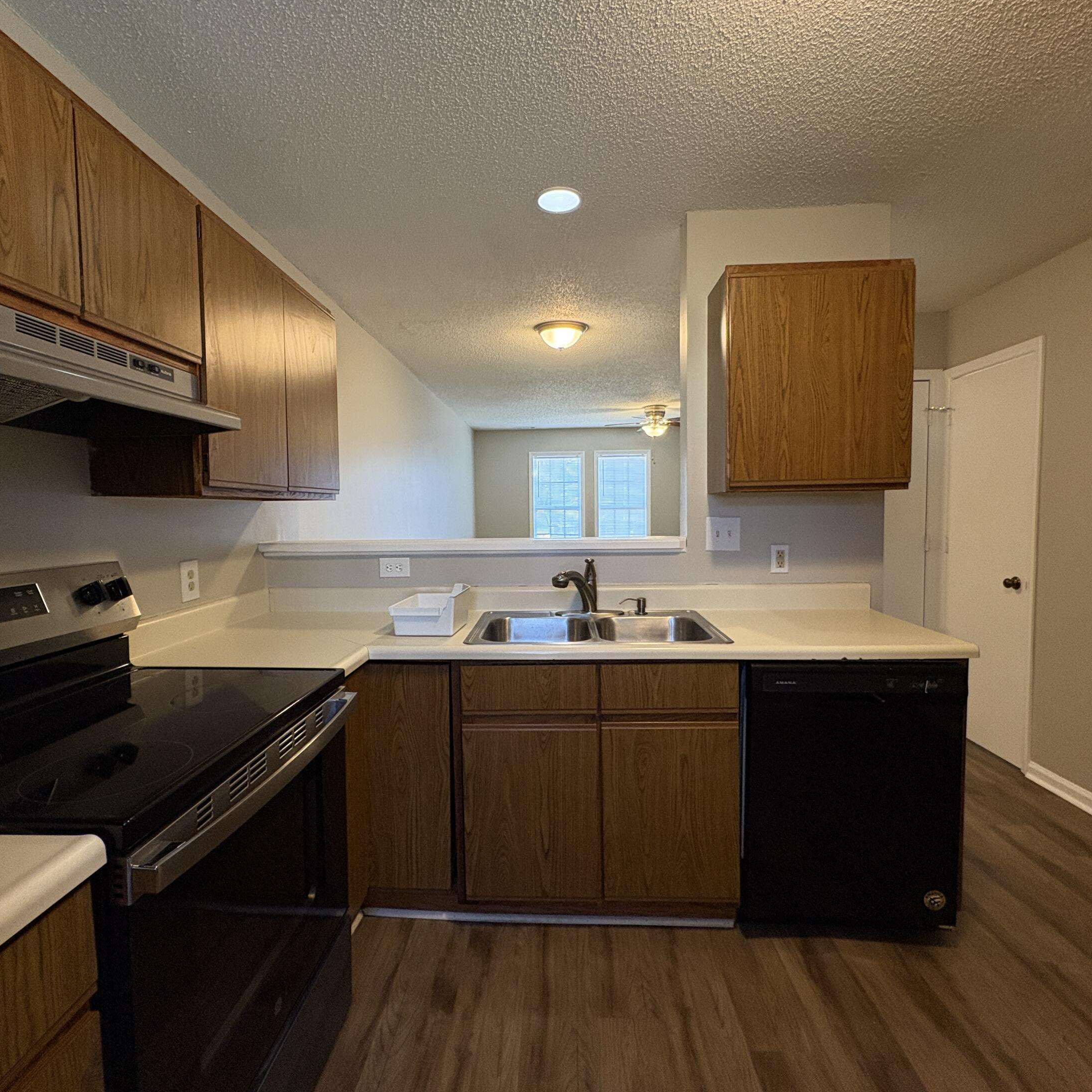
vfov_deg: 84.0
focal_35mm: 17
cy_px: 543
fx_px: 607
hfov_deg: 84.0
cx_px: 533
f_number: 2.2
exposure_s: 1/60
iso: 250
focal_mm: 2.22
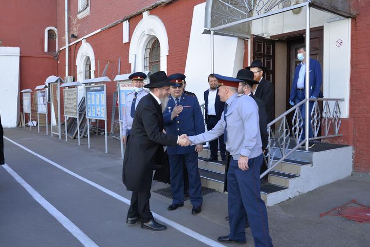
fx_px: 319
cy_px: 120
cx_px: 195
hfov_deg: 60.3
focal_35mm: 31
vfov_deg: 42.3
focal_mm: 28
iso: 250
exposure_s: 1/400
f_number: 3.8
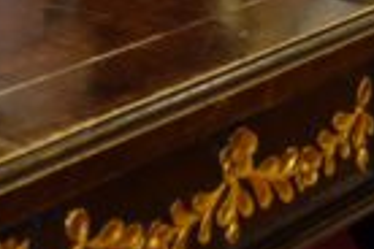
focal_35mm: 125
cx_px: -152
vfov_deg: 10.2
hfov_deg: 15.4
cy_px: -230
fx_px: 1299
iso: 320
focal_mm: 8.8
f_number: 2.8
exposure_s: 1/30
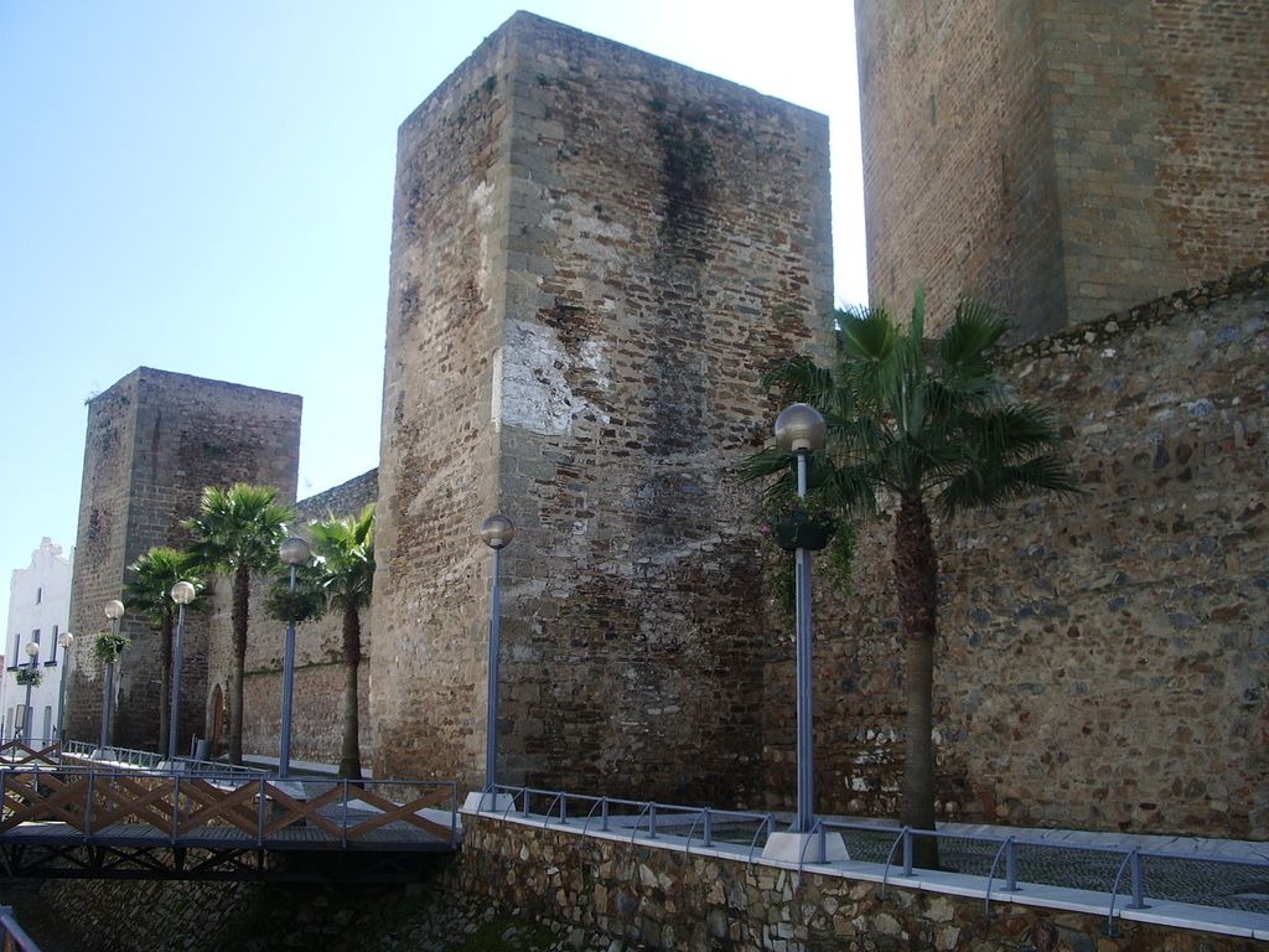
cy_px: 476
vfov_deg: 40.7
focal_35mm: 35
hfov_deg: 52.6
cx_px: 634
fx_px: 1283
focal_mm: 5.8
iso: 50
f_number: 4.3
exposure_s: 1/200
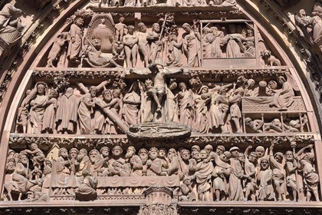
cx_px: 161
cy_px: 108
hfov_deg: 23.6
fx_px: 769
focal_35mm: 86
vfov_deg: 15.9
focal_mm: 86
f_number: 13
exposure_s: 1/250
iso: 200
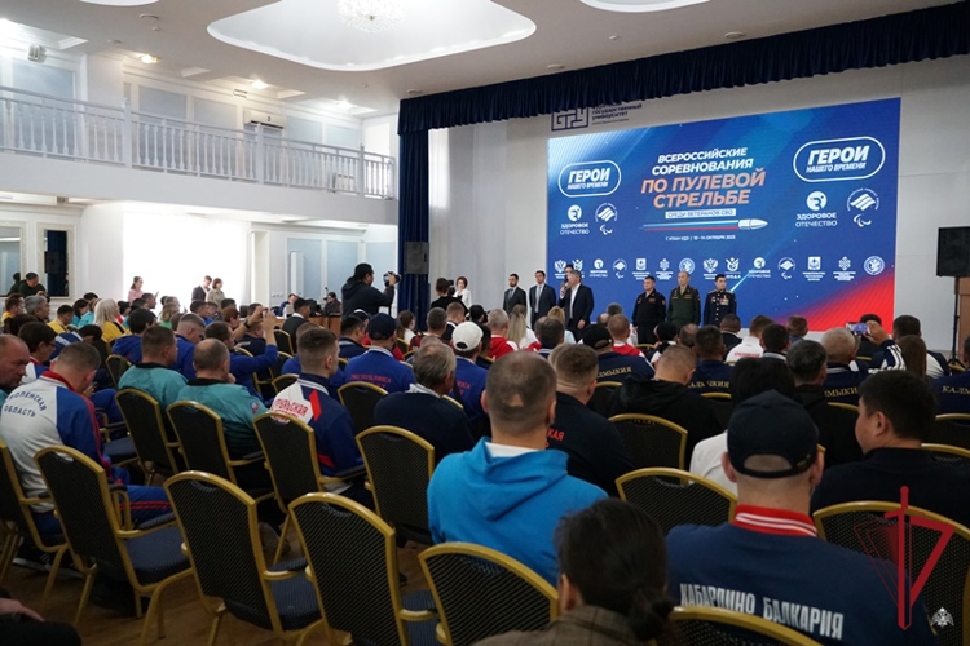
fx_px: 808
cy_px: 323
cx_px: 485
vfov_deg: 43.6
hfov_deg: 61.9
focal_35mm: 30
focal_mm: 20
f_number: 4
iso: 4000
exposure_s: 1/160
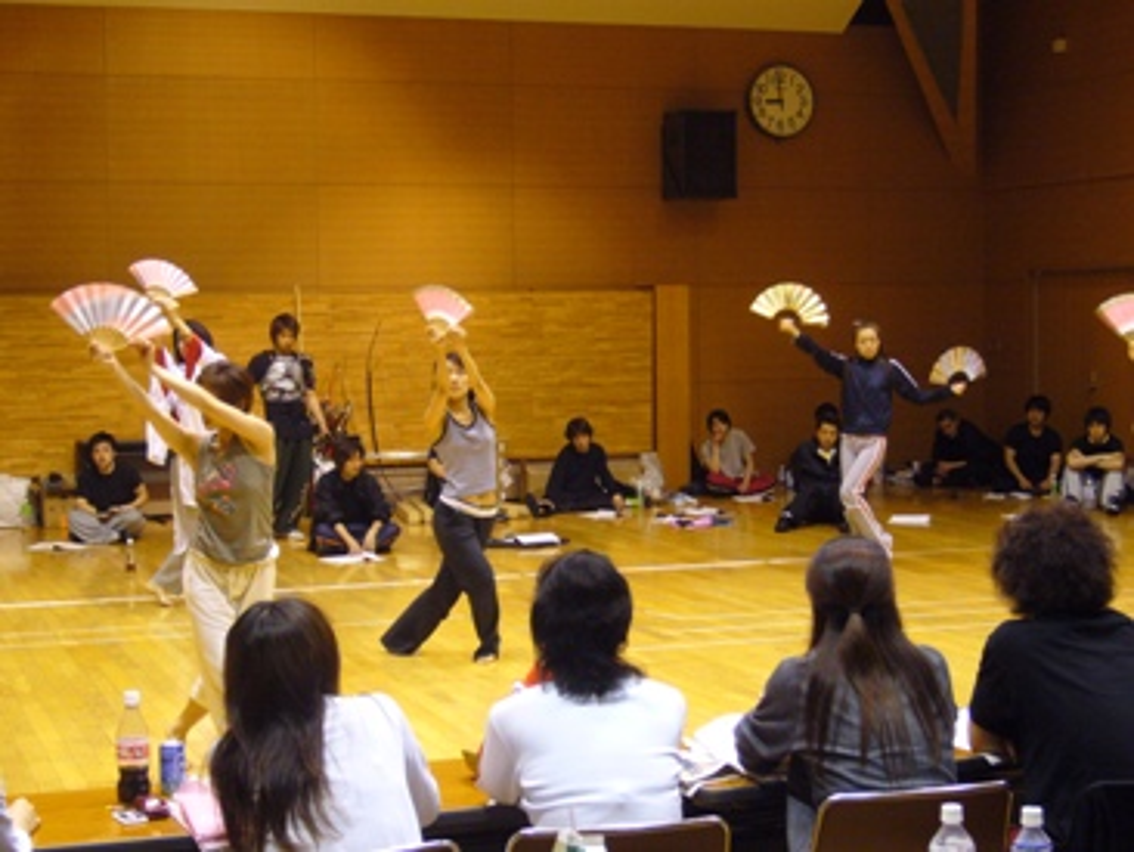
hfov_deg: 29.4
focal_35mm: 66
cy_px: 426
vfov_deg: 22.3
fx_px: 2164
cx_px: 567
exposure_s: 1/10
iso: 200
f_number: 3.9
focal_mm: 10.9
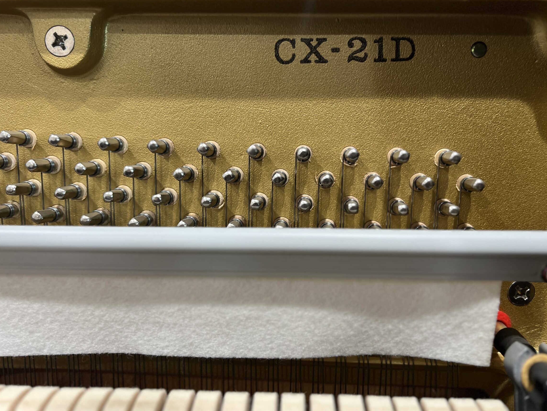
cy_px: 205
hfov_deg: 61.6
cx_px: 291
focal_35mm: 29
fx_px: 458
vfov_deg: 48.2
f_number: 1.5
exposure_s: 1/60
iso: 250
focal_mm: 5.7
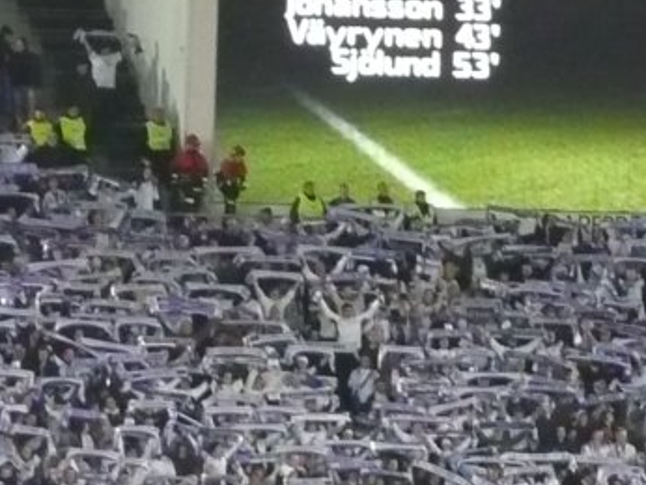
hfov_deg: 3.5
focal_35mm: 560
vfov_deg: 2.7
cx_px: 586
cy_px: 231
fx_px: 10458
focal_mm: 23.1
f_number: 4.8
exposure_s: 1/30
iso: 400
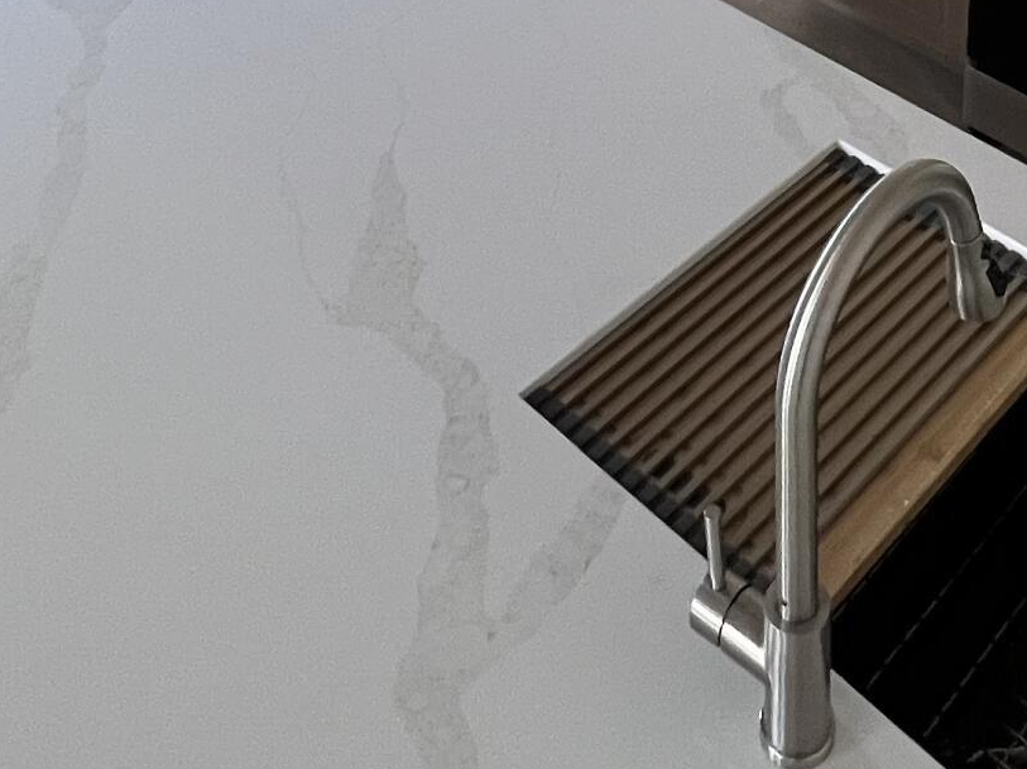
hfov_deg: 38.5
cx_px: 788
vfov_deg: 21.7
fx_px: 1423
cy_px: -553
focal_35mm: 48
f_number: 1.8
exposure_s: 1/120
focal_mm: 1.57
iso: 250
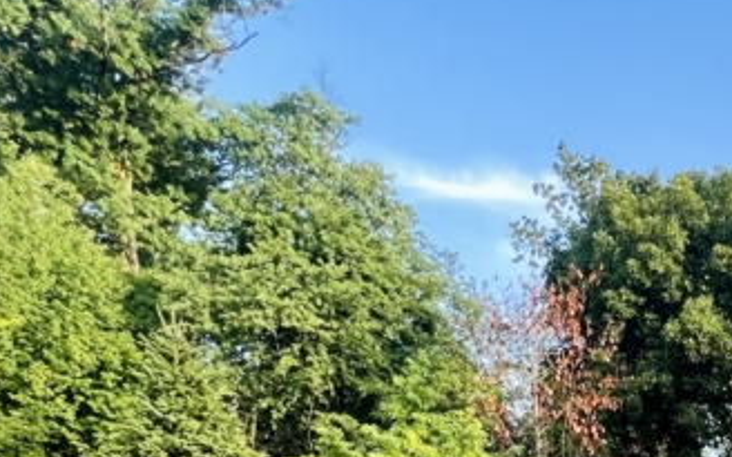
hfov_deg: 32.3
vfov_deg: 20.3
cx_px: 991
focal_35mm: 43
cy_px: 840
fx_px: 858
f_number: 1.8
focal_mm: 1.57
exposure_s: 1/136
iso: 32
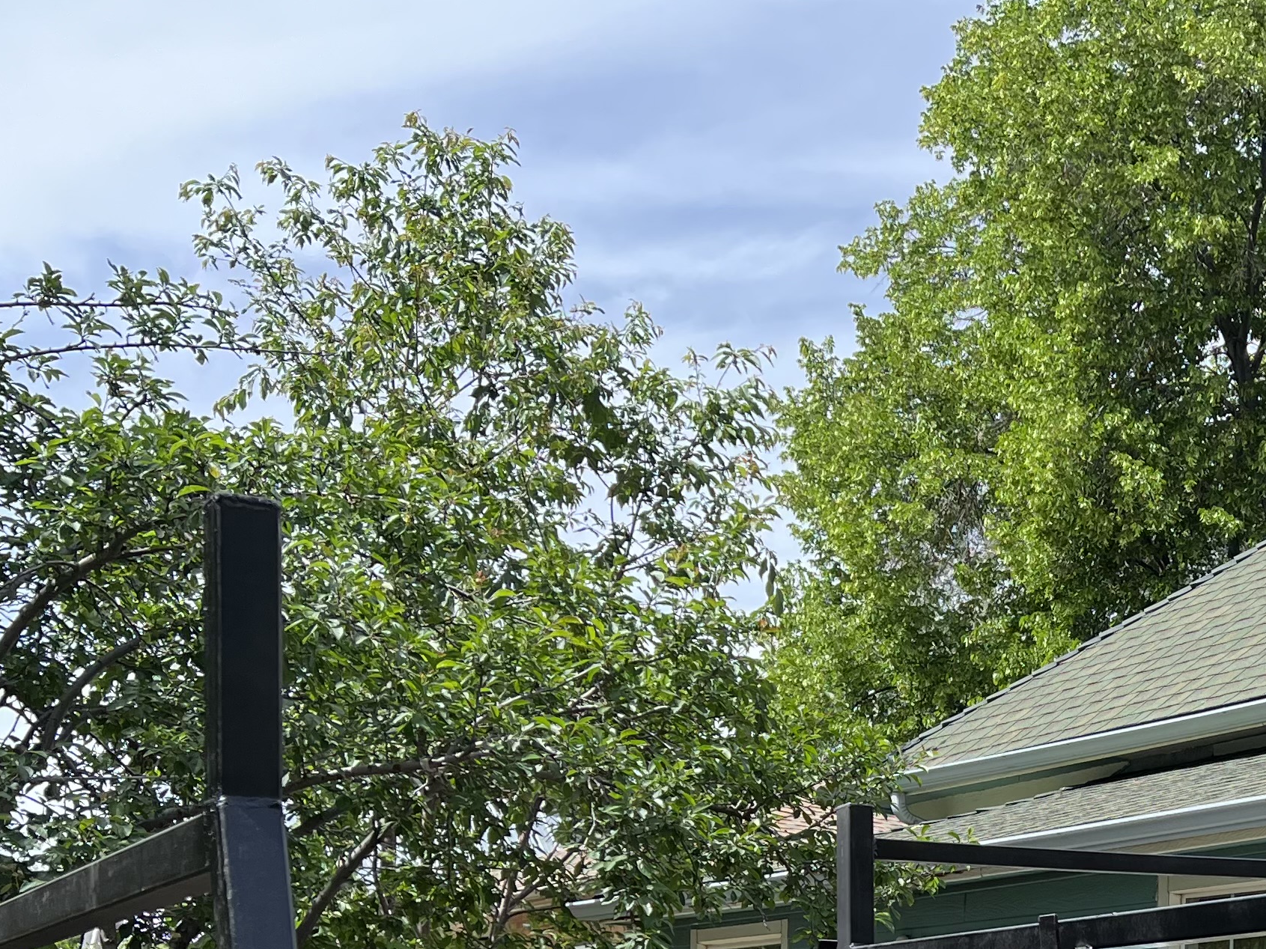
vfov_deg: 22.0
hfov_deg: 28.9
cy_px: 1119
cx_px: 1312
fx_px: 2267
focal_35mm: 62
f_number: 1.5
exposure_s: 1/1621
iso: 50
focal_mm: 5.7
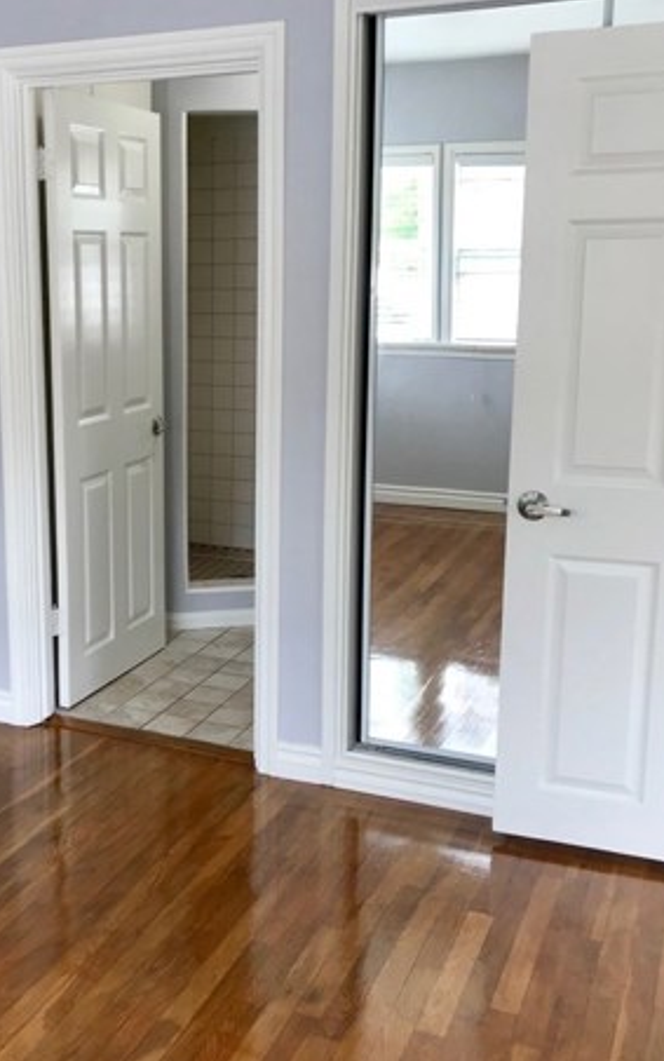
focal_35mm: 42
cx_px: 136
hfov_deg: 29.9
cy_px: 526
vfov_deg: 47.2
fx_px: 1215
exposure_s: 1/60
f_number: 1.8
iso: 25
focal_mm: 3.99
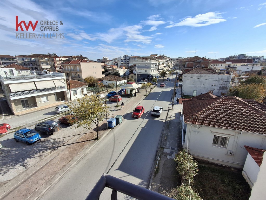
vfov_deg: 78.1
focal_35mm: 16
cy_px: 100
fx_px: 123
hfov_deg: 94.5
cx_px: 133
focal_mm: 1.64
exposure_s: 1/2160
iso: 40
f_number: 2.2
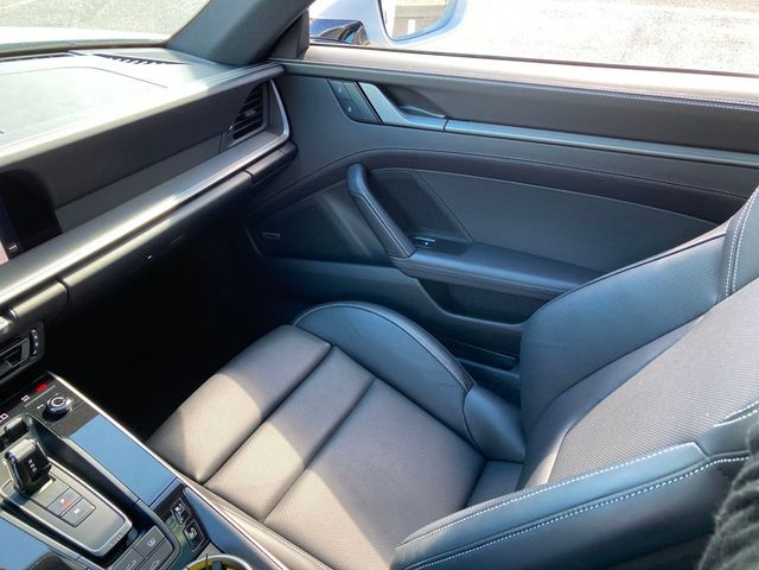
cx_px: 380
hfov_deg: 63.4
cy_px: 285
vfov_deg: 49.7
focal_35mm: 28
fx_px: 614
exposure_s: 1/107
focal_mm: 3.99
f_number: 1.8
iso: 80
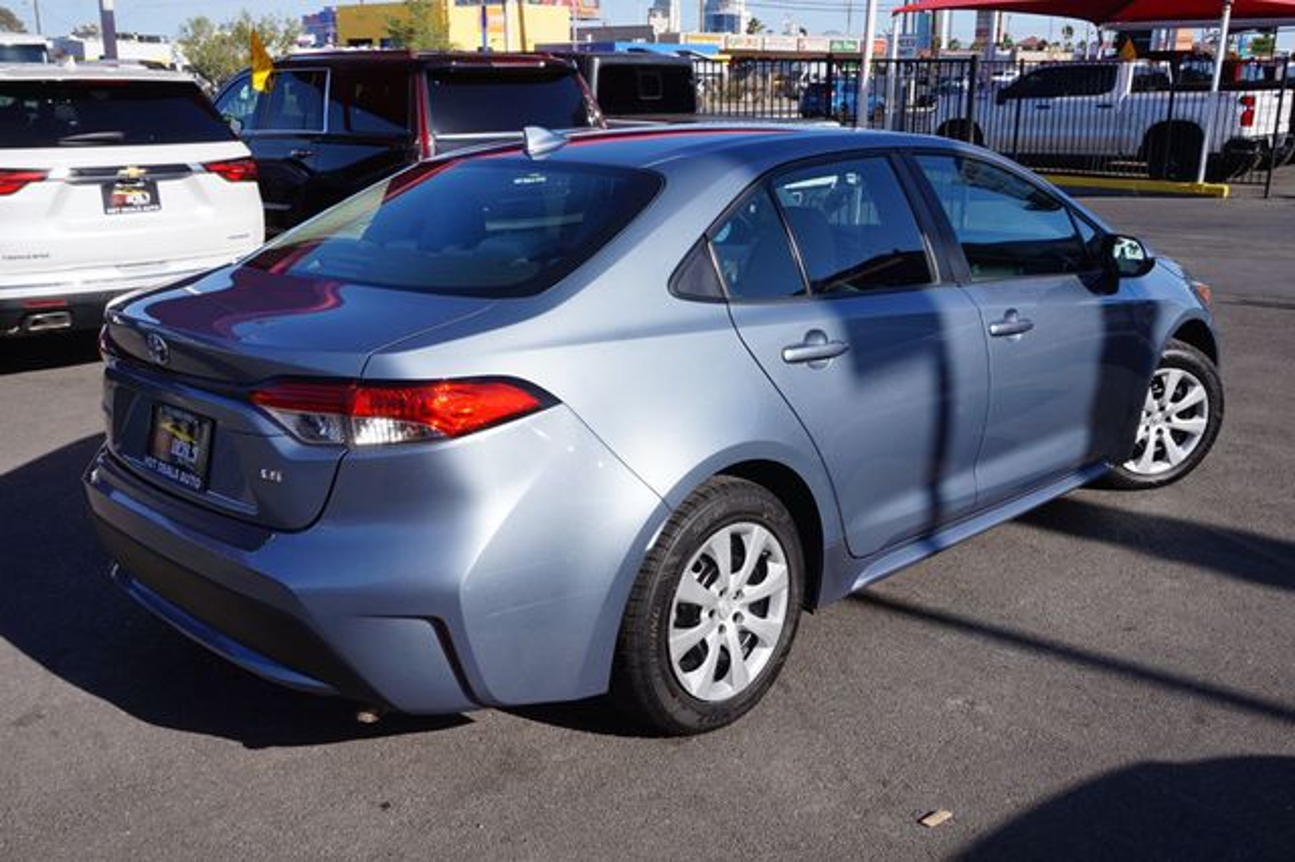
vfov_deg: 39.9
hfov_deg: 57.2
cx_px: 648
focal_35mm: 33
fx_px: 1186
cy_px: 431
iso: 100
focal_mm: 22
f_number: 13
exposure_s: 1/125
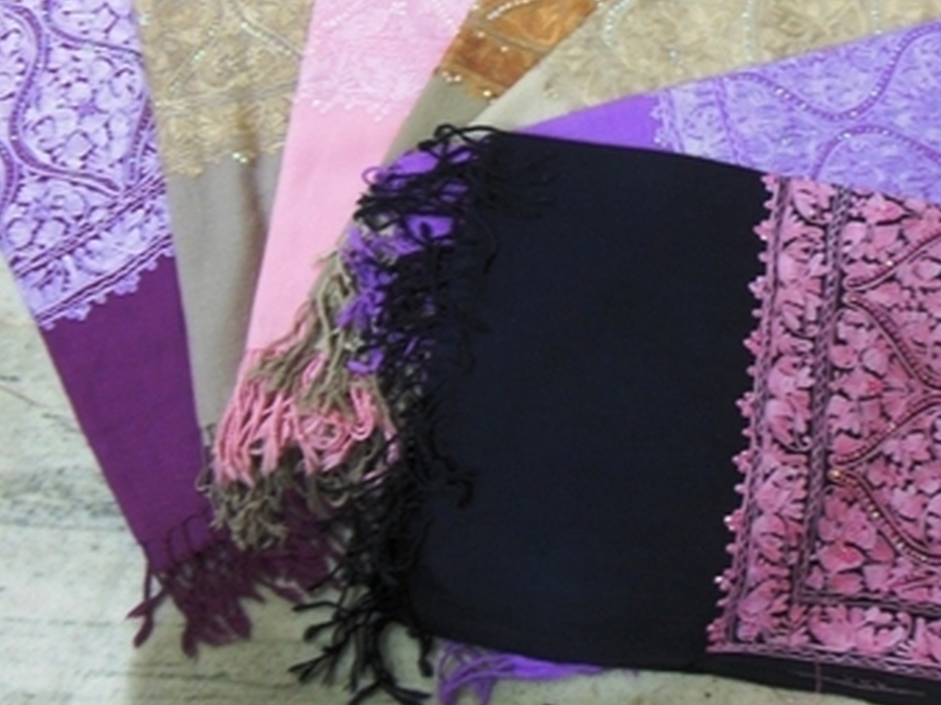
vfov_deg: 37.9
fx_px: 1005
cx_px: 571
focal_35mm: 37
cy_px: 205
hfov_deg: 49.8
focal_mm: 4.5
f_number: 3.2
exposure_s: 1/10
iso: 400
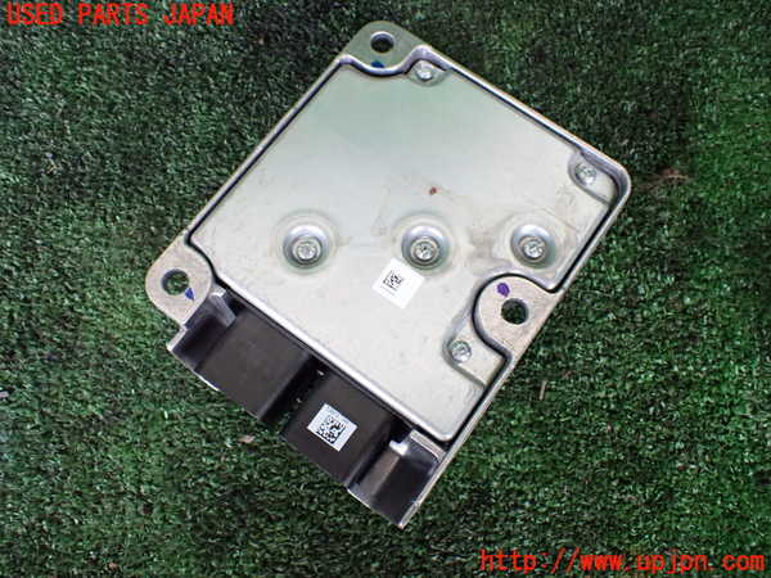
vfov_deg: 46.8
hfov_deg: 60.0
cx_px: 386
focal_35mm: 30
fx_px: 668
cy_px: 289
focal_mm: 5.4
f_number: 2.3
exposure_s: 1/100
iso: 800
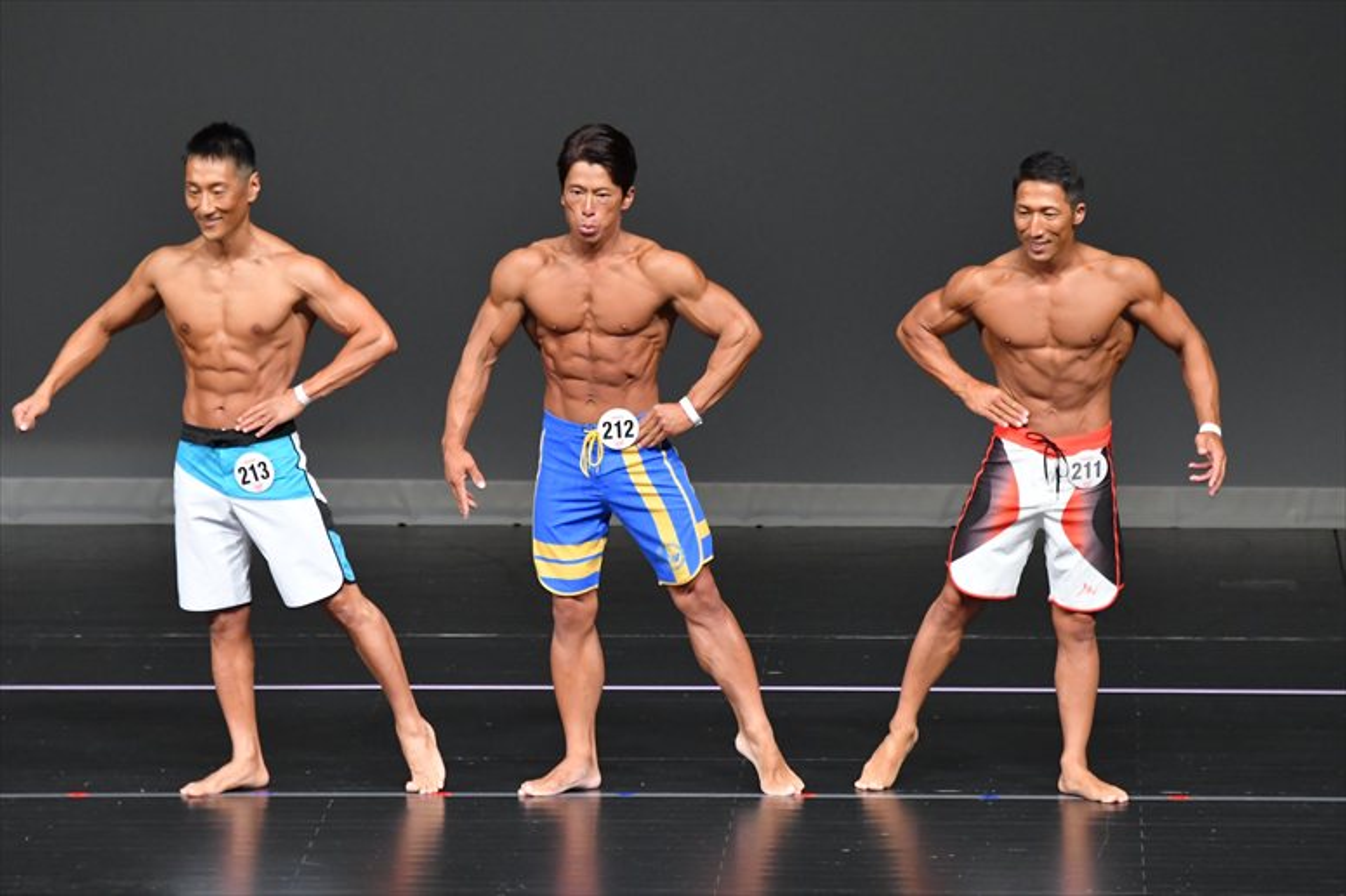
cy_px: 448
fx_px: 11211
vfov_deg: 4.6
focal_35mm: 300
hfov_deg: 6.9
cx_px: 673
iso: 4000
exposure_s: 1/400
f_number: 5.6
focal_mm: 200
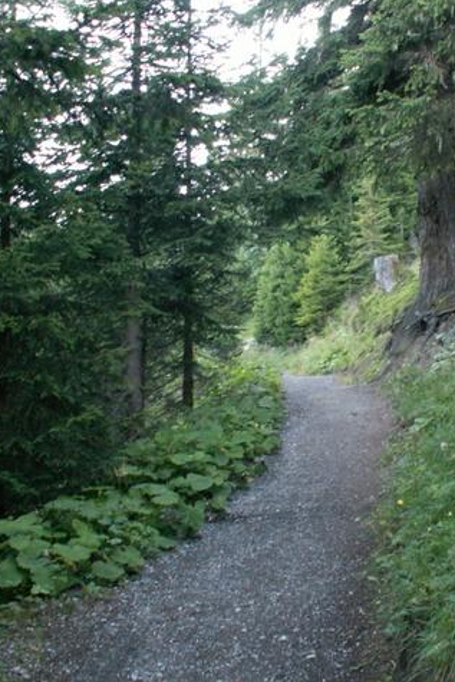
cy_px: 339
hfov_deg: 27.3
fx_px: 928
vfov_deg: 40.3
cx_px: 311
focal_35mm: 49
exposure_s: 1/25
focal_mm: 5.86
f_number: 2.8
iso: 160
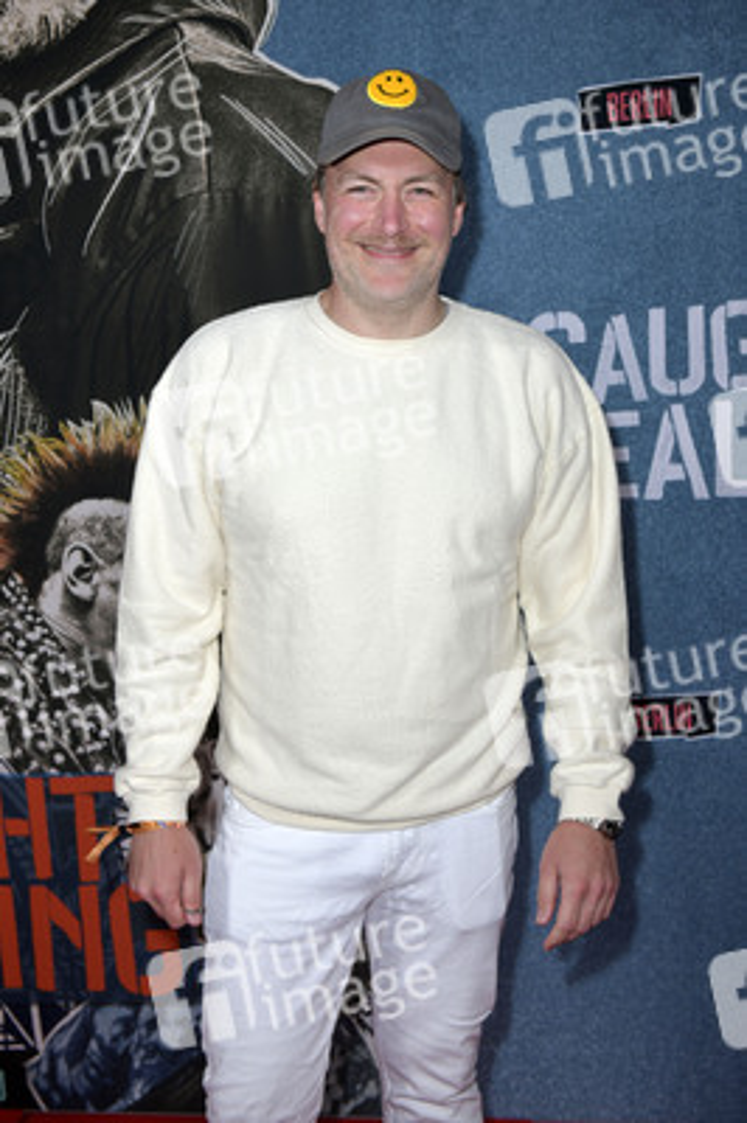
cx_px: 374
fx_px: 1372
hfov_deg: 30.5
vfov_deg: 44.5
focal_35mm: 44
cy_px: 562
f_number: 5.6
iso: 800
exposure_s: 1/200
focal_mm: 44
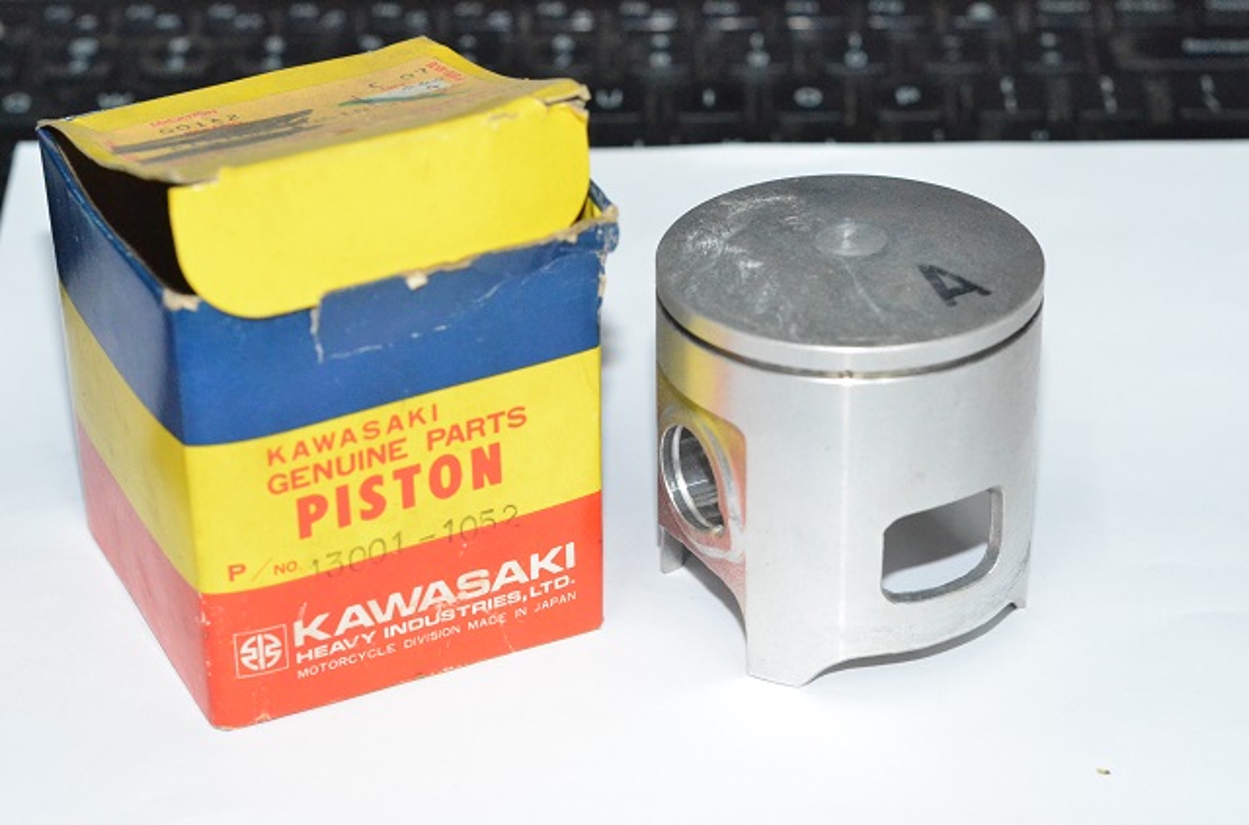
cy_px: 412
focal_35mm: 75
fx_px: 2595
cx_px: 624
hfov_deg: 27.1
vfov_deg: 18.1
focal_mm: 50
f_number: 5.6
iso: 6400
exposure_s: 1/250
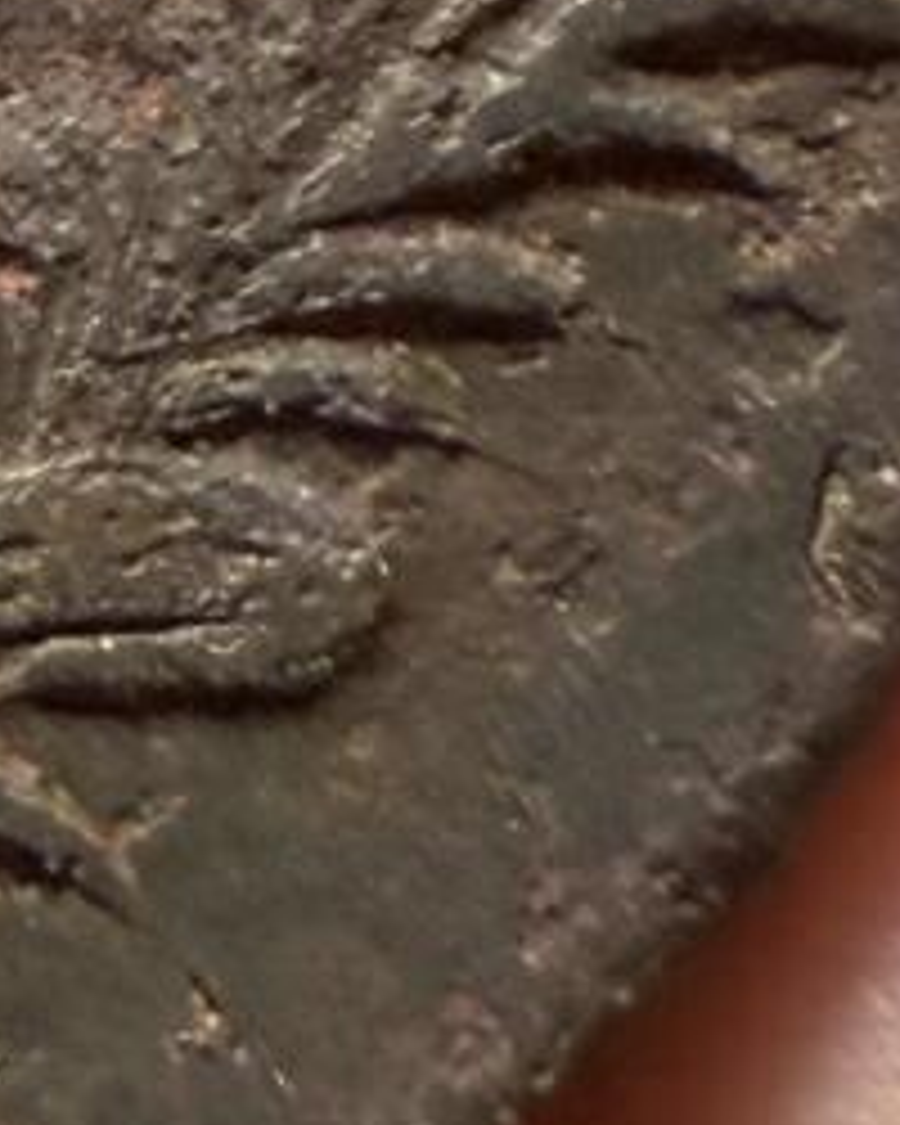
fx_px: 5627
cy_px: -842
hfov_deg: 8.5
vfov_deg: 10.8
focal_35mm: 169
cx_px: -1089
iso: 400
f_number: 2.2
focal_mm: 2.22
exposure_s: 1/86
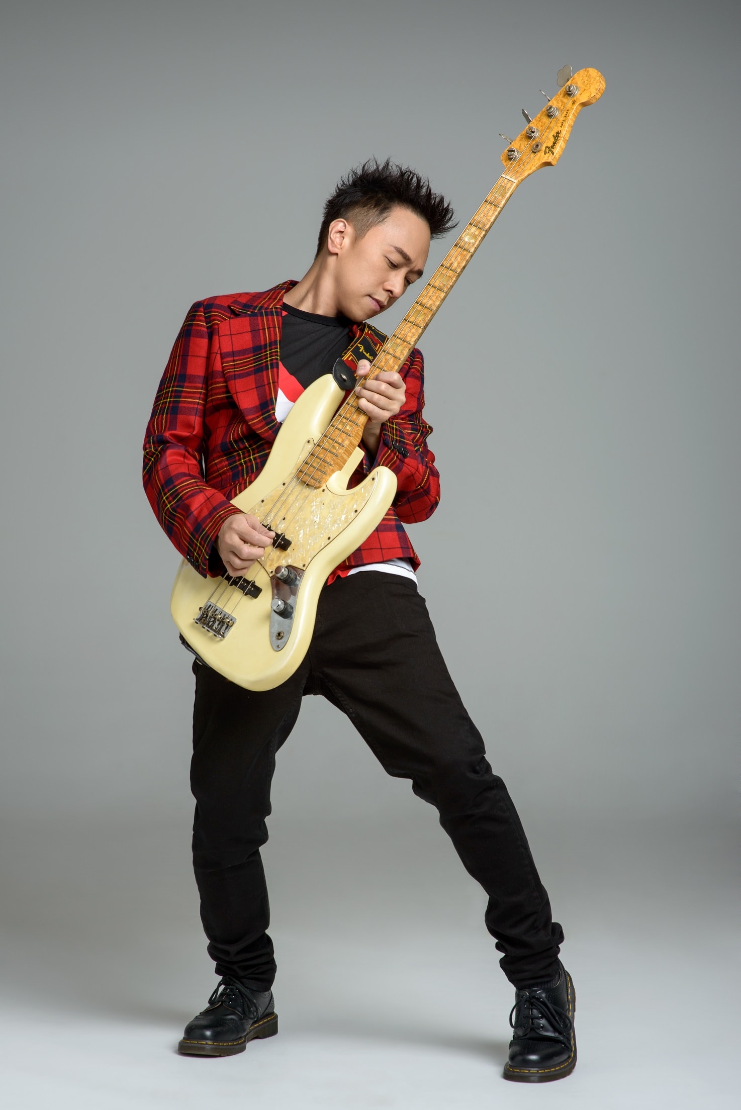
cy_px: 555
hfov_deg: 16.1
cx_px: 370
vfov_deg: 23.9
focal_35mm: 85
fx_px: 2622
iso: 100
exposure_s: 1/200
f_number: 9
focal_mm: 85
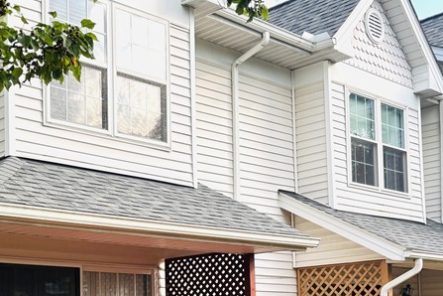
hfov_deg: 31.8
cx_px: 110
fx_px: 763
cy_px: 286
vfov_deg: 21.3
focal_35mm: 62
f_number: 1.6
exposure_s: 1/634
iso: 50
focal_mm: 5.96
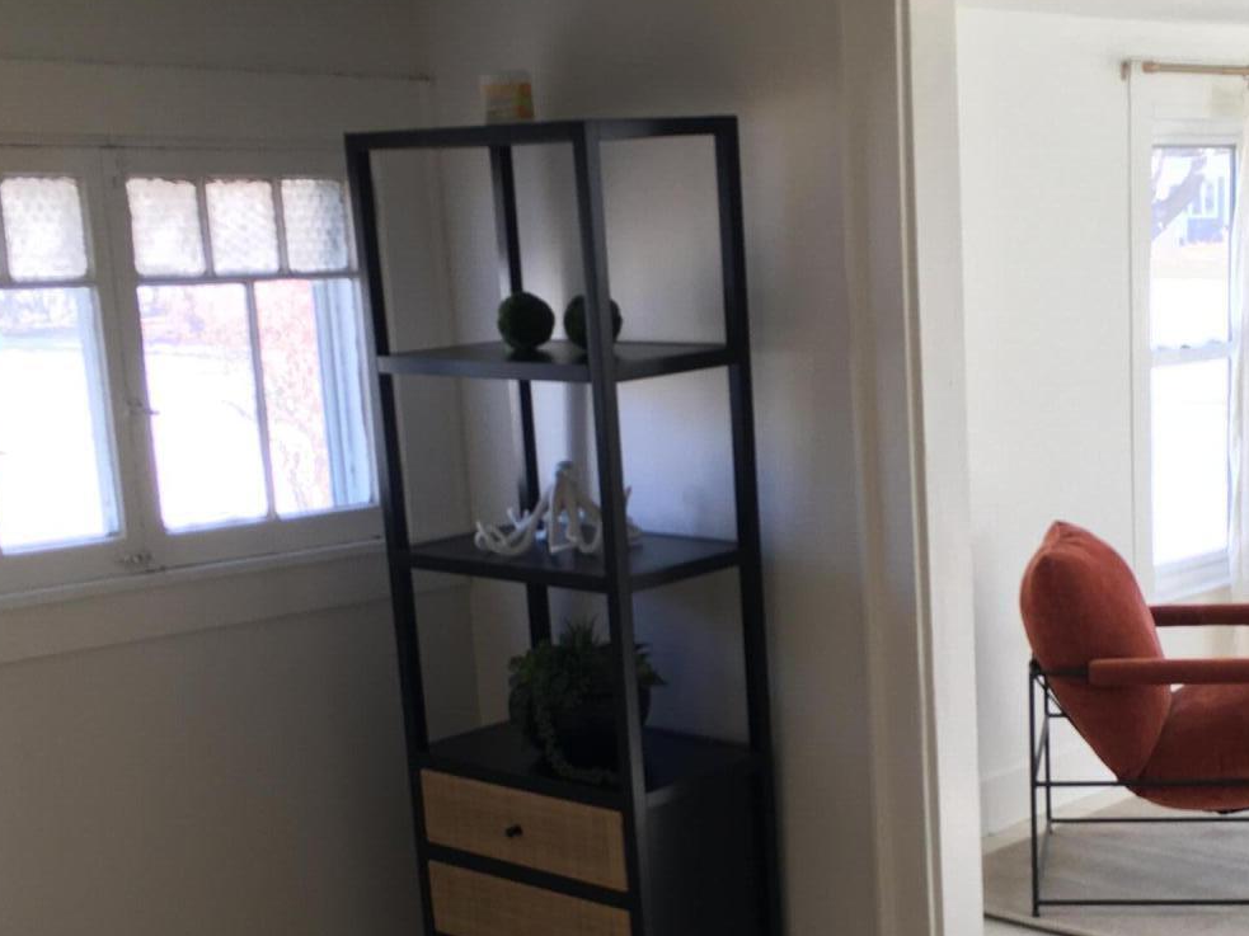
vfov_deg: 24.5
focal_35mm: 59
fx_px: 2129
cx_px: 867
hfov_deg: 32.3
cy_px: 712
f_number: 2.2
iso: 25
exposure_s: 1/30
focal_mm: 4.15
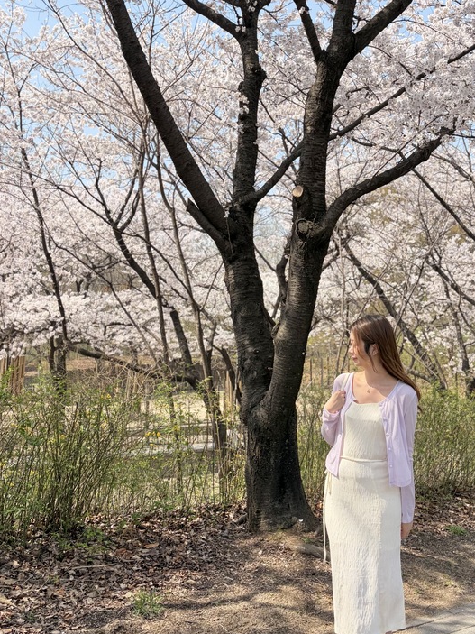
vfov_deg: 50.1
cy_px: 290
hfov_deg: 38.3
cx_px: 306
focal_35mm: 37
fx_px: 677
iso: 50
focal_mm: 5.96
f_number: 1.6
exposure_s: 1/2141
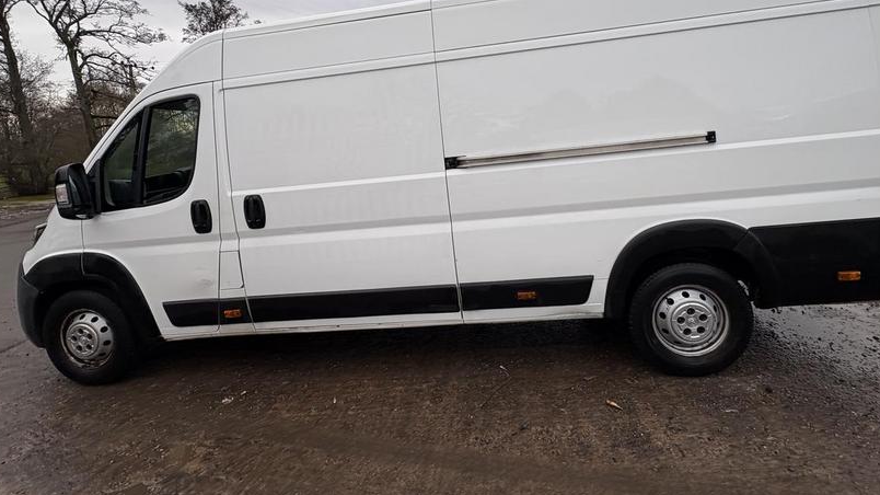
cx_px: 458
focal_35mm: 17
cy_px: 166
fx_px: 397
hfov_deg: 95.9
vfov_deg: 62.4
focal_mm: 2.22
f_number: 2.2
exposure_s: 1/253
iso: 40
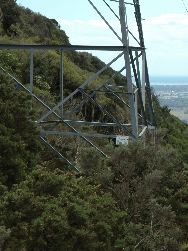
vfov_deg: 10.6
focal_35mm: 186
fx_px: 1347
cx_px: 184
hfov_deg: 7.9
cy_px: 107
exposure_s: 1/250
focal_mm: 70
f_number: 8
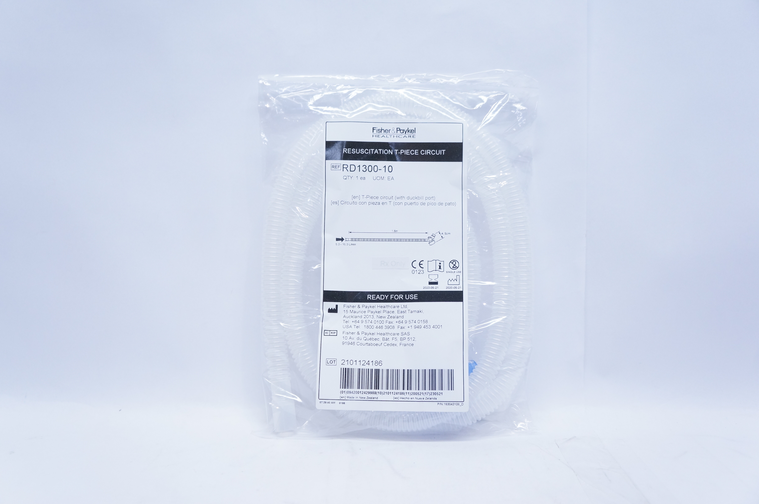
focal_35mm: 33
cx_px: 380
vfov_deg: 39.9
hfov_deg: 57.3
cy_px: 252
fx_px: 695
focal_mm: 22
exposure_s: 1/160
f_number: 4
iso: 800
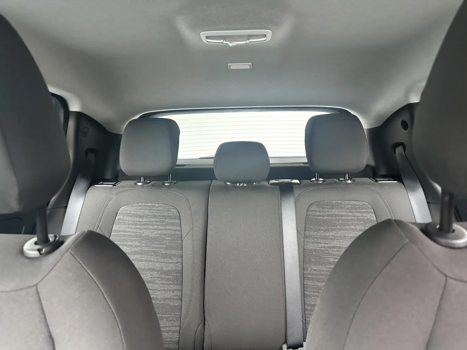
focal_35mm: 24
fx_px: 324
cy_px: 175
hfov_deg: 71.6
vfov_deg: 56.8
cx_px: 234
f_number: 1.78
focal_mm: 6.86
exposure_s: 1/33
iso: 640
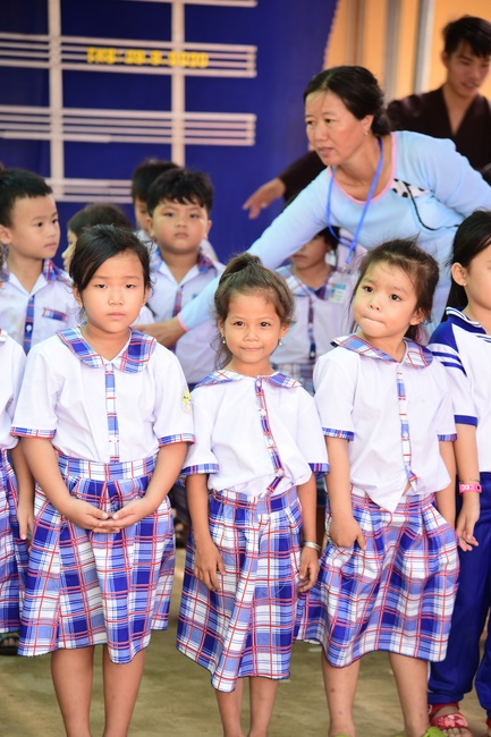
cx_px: 246
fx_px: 2456
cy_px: 368
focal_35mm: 120
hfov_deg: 11.4
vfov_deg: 17.1
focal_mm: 120
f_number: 4
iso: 320
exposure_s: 1/125
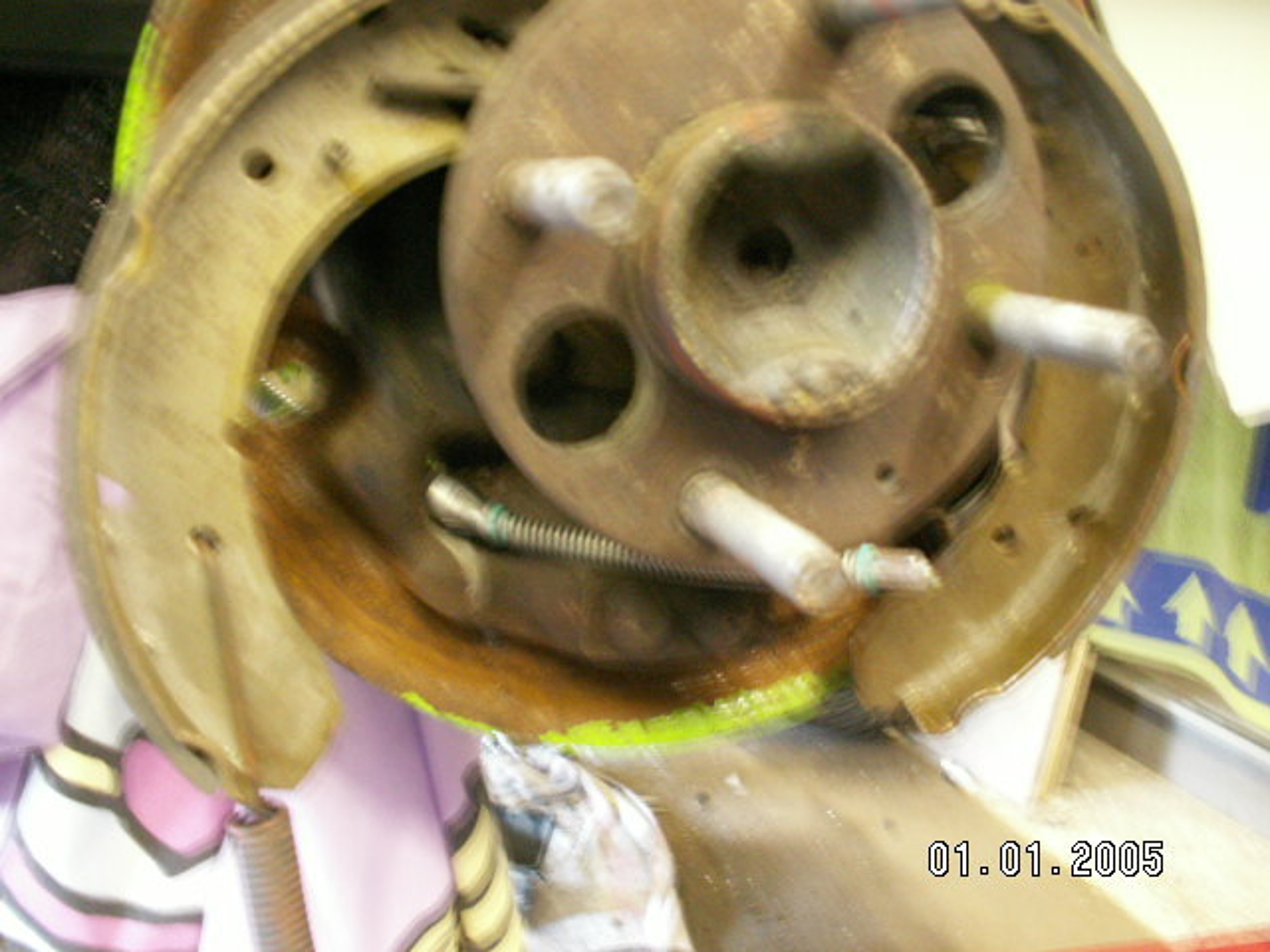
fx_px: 1284
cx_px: 635
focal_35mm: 35
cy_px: 476
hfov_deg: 52.6
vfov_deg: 40.7
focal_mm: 5.86
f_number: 2.8
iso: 160
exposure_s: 1/2
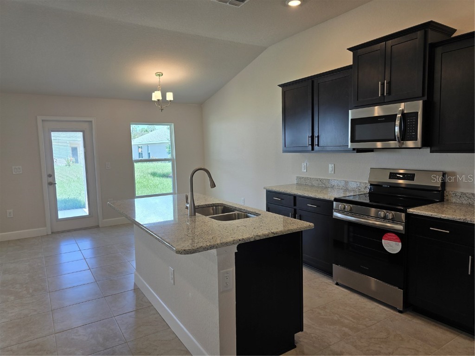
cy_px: 178
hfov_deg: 73.9
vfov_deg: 58.9
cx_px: 238
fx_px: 316
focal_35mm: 23
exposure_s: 1/120
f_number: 1.7
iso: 32
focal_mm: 6.3
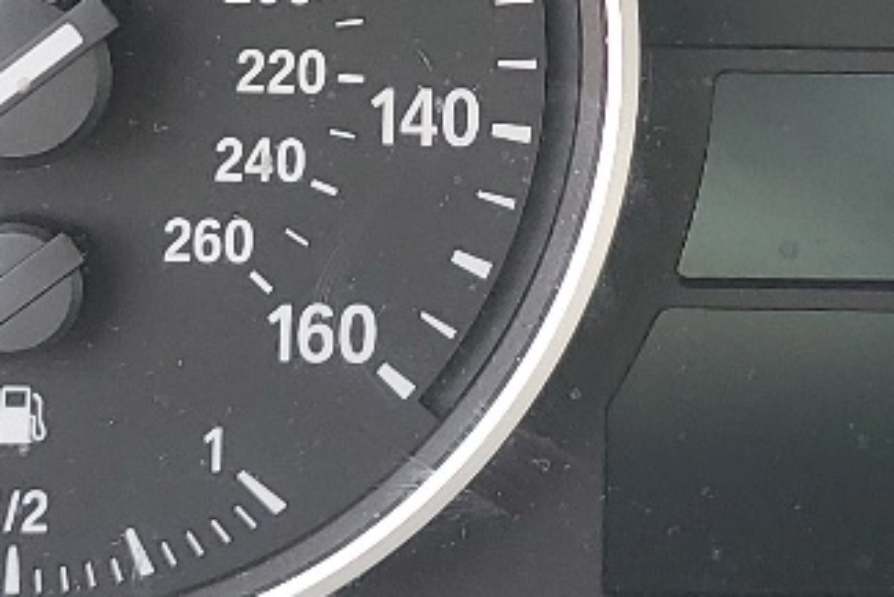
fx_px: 3304
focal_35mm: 133
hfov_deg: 15.4
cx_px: 644
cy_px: -171
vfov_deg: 10.1
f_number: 1.5
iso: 50
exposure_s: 1/208
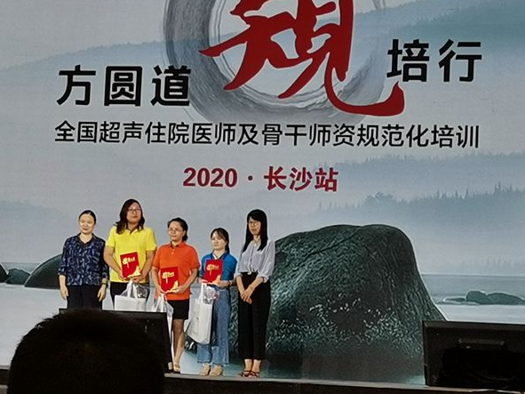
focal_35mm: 128
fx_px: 1941
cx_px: 224
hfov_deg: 15.4
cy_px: 169
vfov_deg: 11.6
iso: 50
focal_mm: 4.75
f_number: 1.8
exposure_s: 1/131
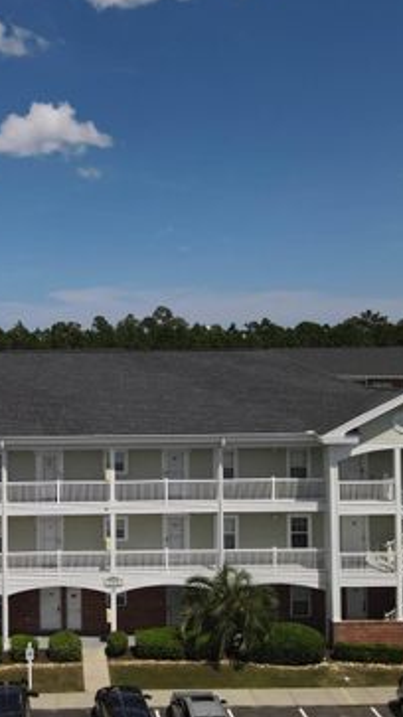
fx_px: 684
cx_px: 53
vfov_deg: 55.3
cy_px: 349
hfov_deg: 31.5
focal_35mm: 36
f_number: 2.8
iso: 100
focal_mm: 4.5
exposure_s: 1/100
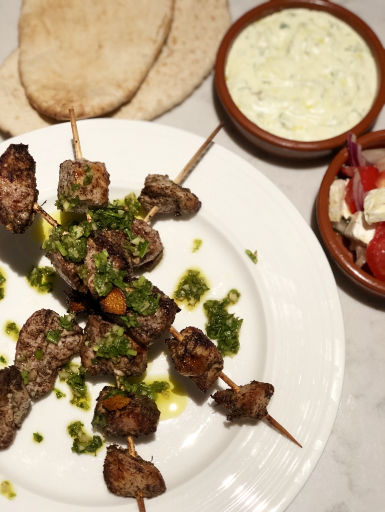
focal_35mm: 57
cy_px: 256
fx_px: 845
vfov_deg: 33.8
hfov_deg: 25.7
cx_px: 192
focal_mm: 6.6
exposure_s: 1/50
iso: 125
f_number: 2.8
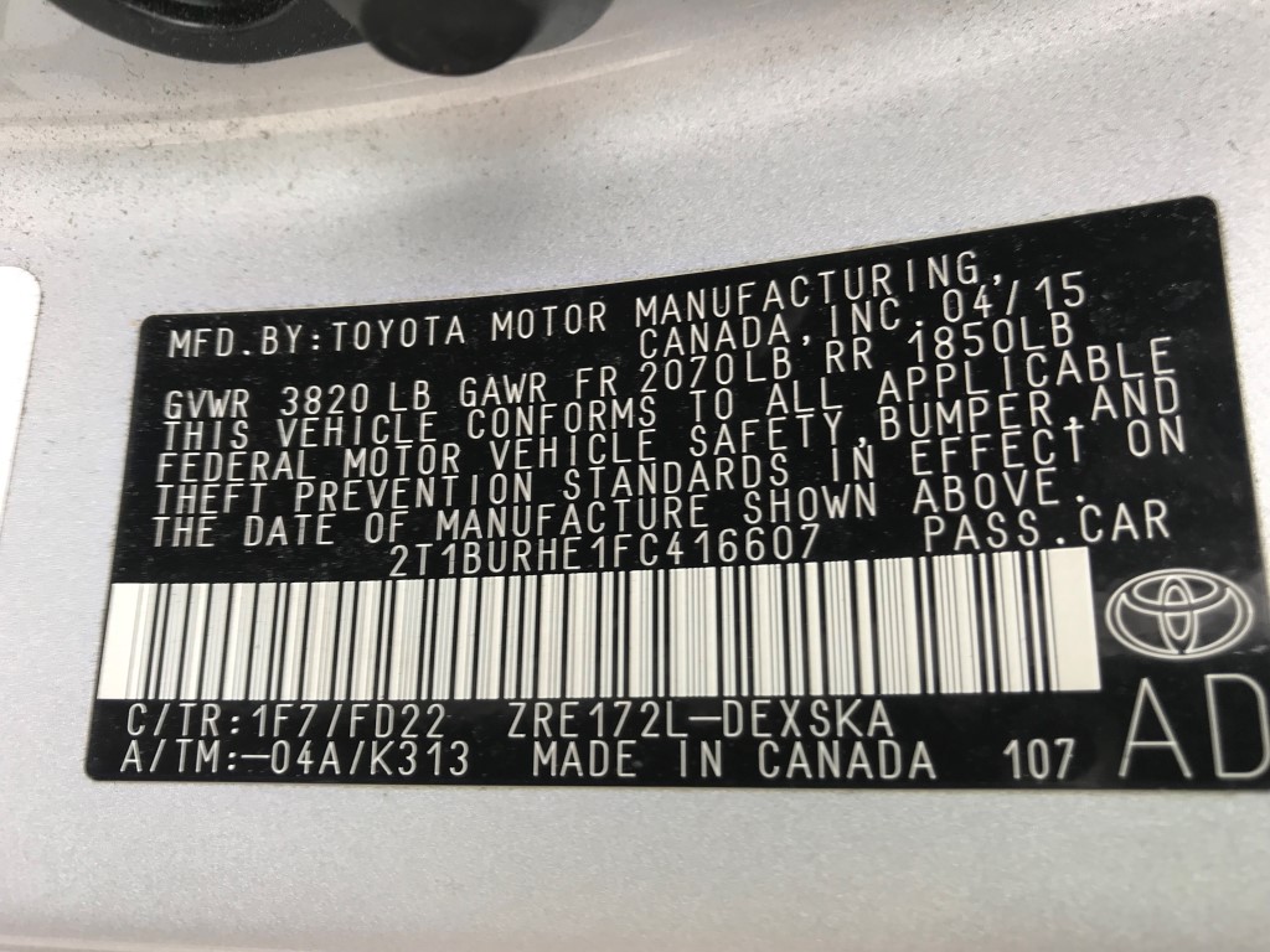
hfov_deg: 63.4
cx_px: 635
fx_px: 1027
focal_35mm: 28
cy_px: 476
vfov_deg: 49.7
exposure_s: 1/88
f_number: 1.8
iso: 25
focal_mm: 3.99
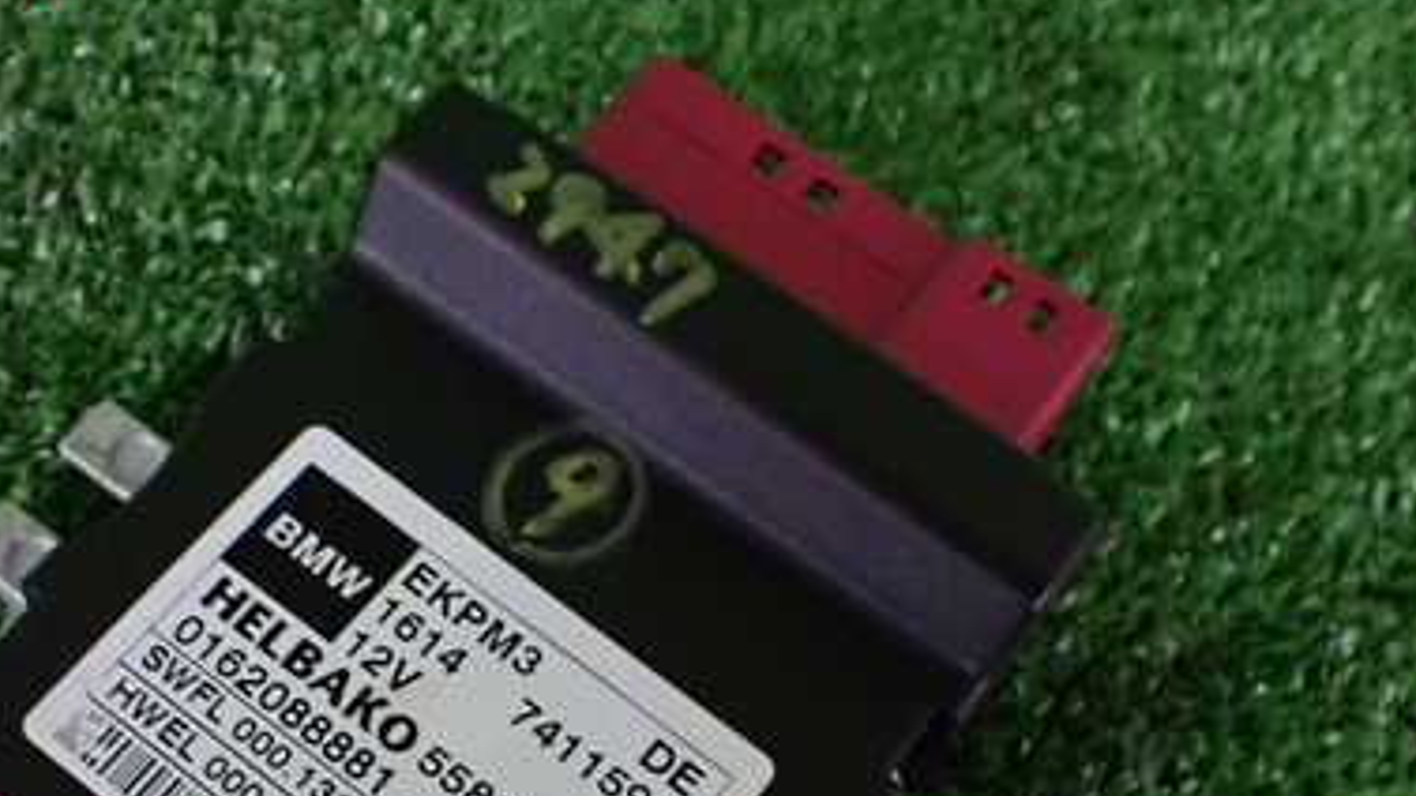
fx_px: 1952
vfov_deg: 22.4
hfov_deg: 39.5
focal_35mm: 52
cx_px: 492
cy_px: 736
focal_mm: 5.4
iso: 800
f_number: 2.3
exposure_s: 1/30
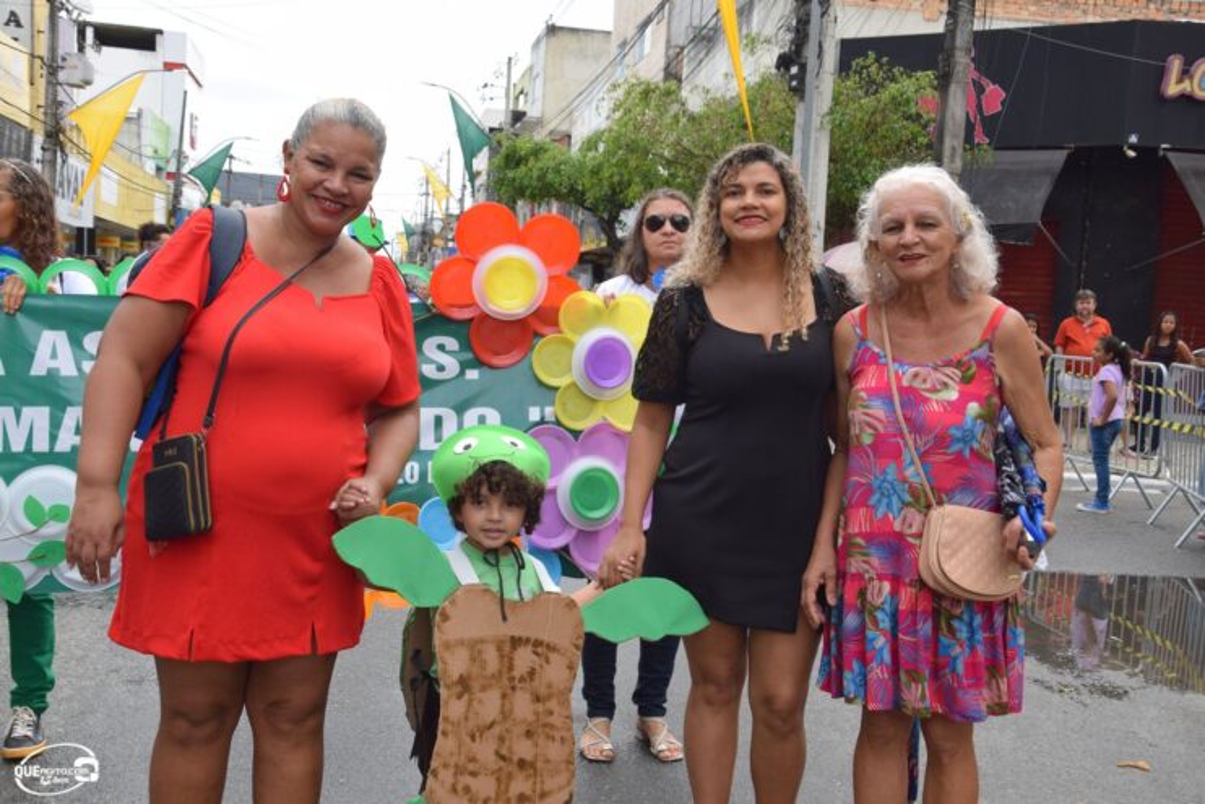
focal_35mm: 42
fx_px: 1406
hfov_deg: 46.4
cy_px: 402
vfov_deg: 31.9
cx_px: 602
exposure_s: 1/250
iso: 250
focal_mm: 28
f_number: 8
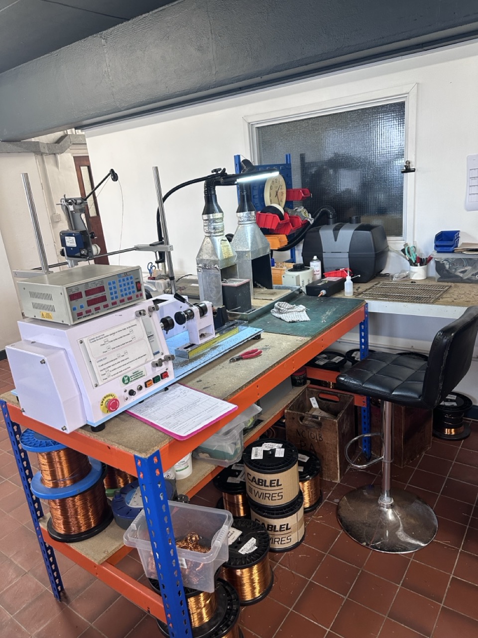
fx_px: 442
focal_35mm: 24
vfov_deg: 71.6
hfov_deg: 56.8
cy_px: 319
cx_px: 239
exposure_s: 1/100
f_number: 1.78
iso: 200
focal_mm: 6.86
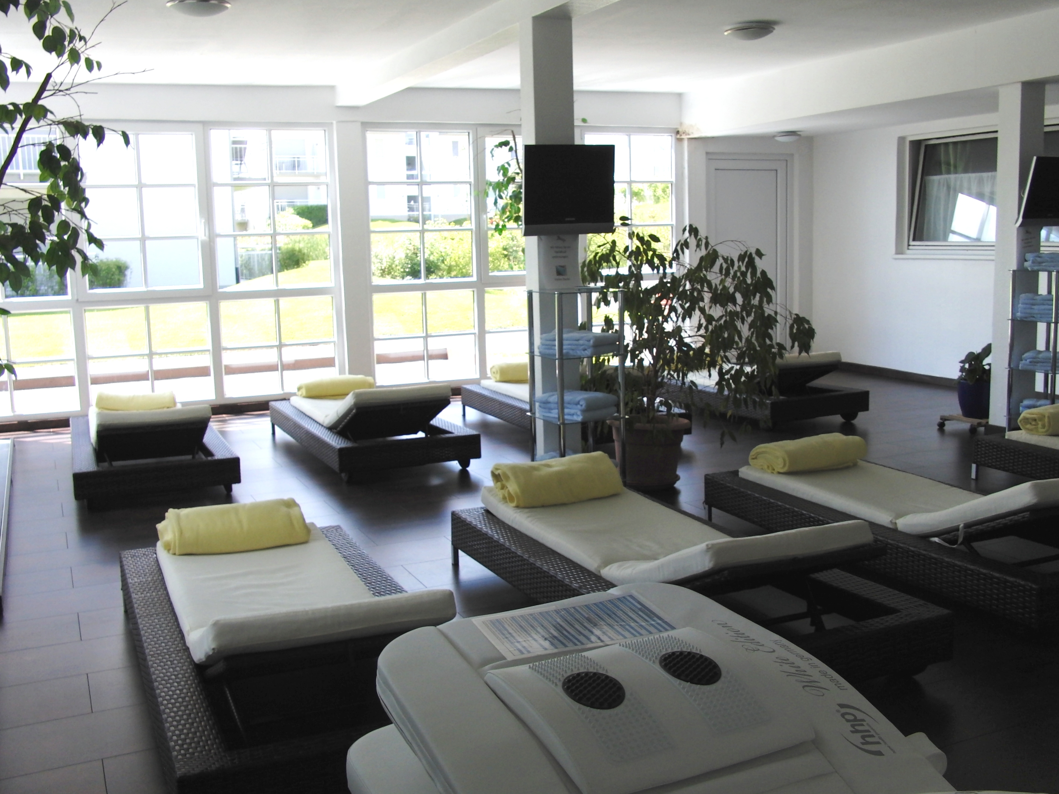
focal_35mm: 36
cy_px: 397
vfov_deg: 39.7
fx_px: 1101
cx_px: 530
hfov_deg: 51.4
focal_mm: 7.3
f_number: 3
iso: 100
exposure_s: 1/200
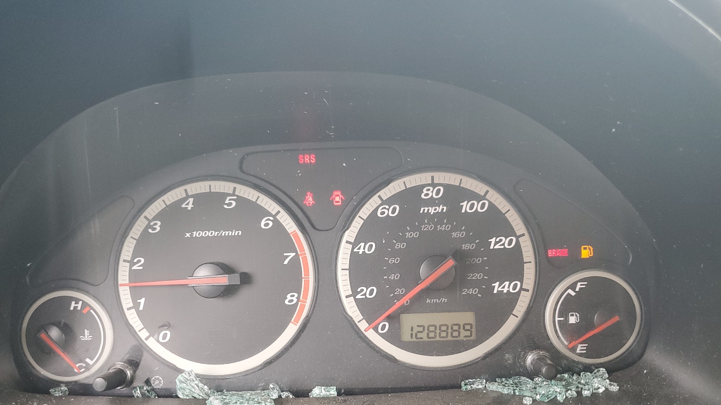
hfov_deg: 66.1
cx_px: 369
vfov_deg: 39.9
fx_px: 554
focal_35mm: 29
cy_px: 257
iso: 97
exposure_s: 1/120
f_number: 1.5
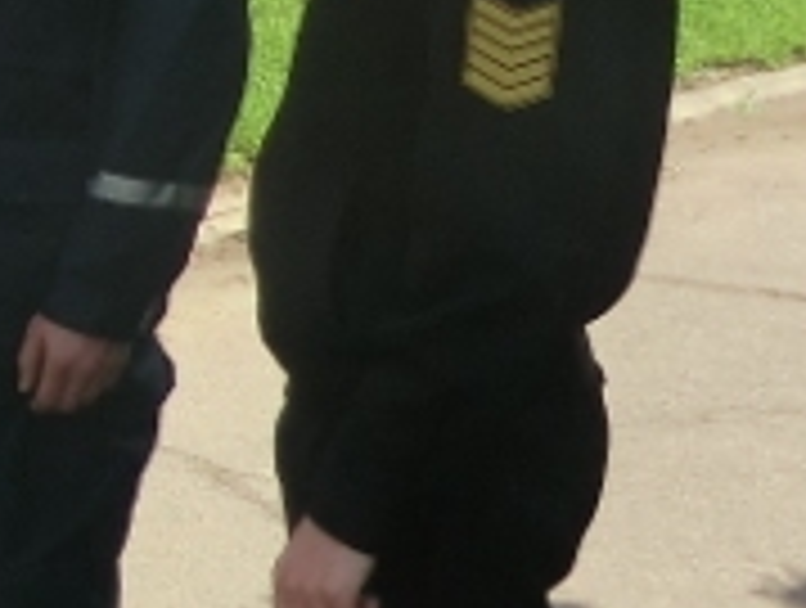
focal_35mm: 137
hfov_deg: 12.8
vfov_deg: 10.7
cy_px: -95
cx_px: -720
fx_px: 3196
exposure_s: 1/640
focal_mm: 4.3
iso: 80
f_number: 3.2
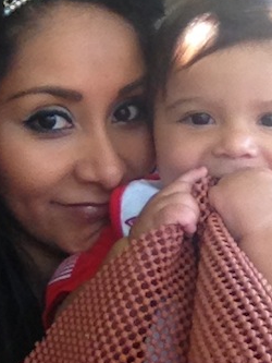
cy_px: 144
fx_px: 639
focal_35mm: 61
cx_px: 187
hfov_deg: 23.9
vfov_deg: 31.6
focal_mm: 1.85
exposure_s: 1/124
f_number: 2.4
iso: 125
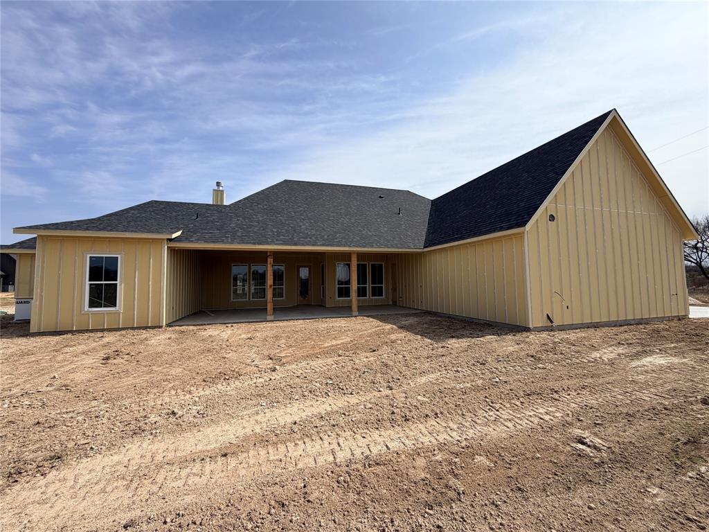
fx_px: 287
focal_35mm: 14
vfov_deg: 85.7
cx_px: 354
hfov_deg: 102.1
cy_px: 266
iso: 20
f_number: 2.2
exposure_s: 1/1339
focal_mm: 2.22
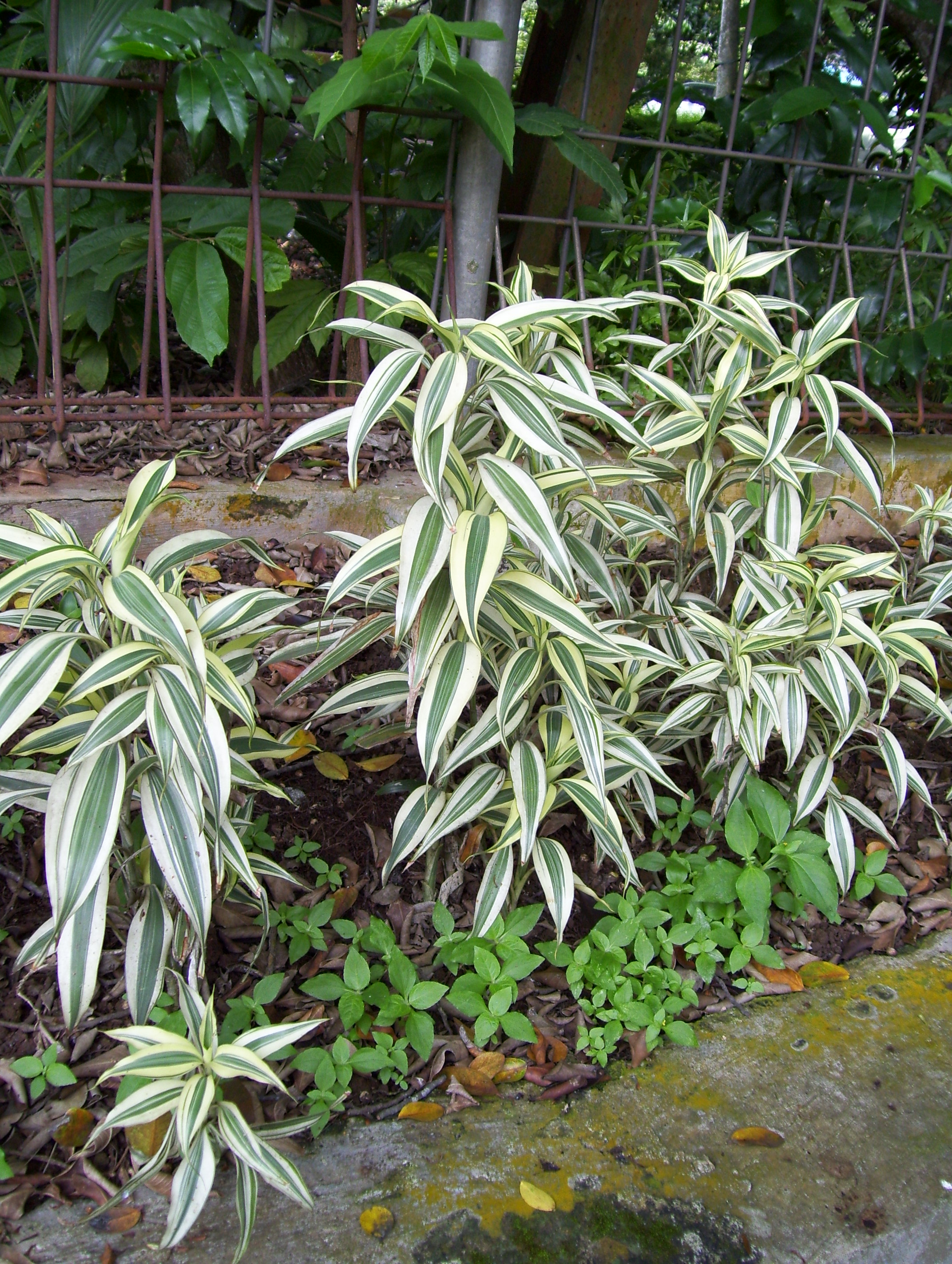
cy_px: 632
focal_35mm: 36
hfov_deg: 39.7
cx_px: 476
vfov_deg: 51.3
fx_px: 1317
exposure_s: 1/160
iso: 80
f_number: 2.7
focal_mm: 6
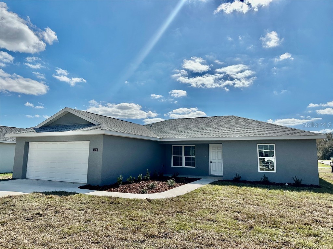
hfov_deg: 71.6
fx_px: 231
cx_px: 166
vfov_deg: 56.8
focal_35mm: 24
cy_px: 124
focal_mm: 6.86
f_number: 1.78
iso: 80
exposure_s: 1/10753
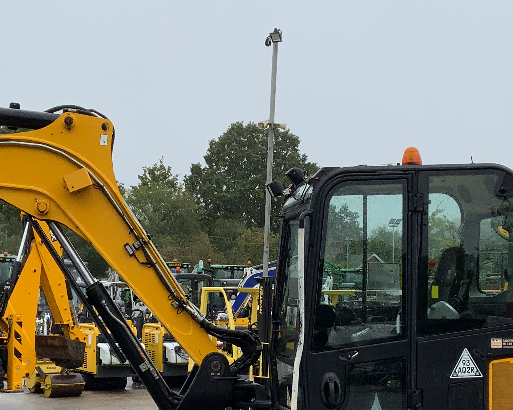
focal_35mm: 73
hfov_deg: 26.1
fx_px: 1109
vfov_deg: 20.8
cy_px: 302
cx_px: 265
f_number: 1.8
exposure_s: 1/529
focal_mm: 3
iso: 16
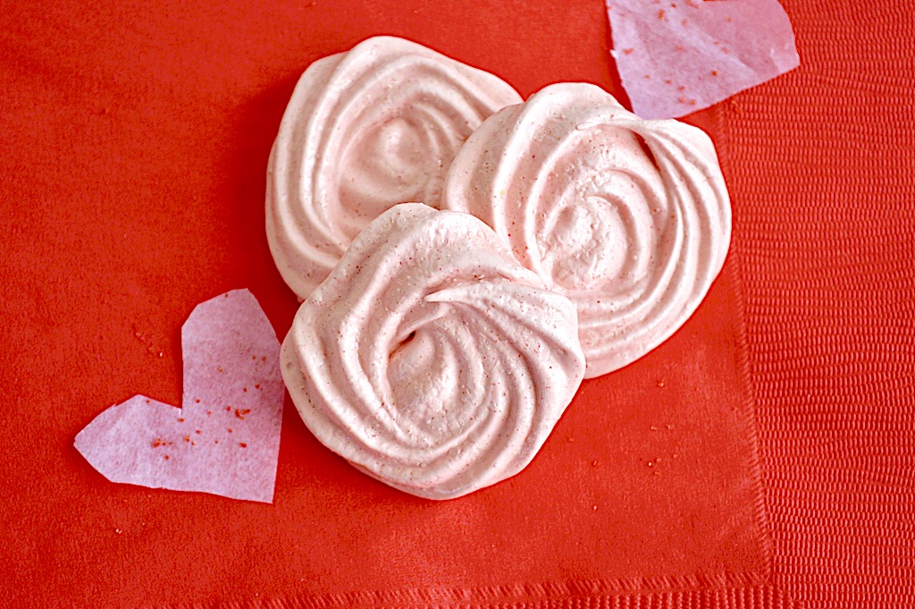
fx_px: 1905
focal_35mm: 75
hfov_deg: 27.0
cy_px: 304
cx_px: 458
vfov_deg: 18.2
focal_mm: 50
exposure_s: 1/60
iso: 1100
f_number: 5.6
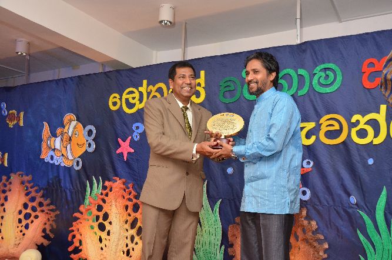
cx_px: 196
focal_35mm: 38
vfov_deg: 35.4
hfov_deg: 51.4
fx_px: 408
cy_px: 130
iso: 1250
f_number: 6.3
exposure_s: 1/160
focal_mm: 25
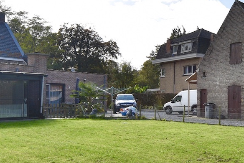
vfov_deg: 29.3
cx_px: 210
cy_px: 88
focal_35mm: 46
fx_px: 312
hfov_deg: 40.2
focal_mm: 14
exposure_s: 1/320
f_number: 9
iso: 200
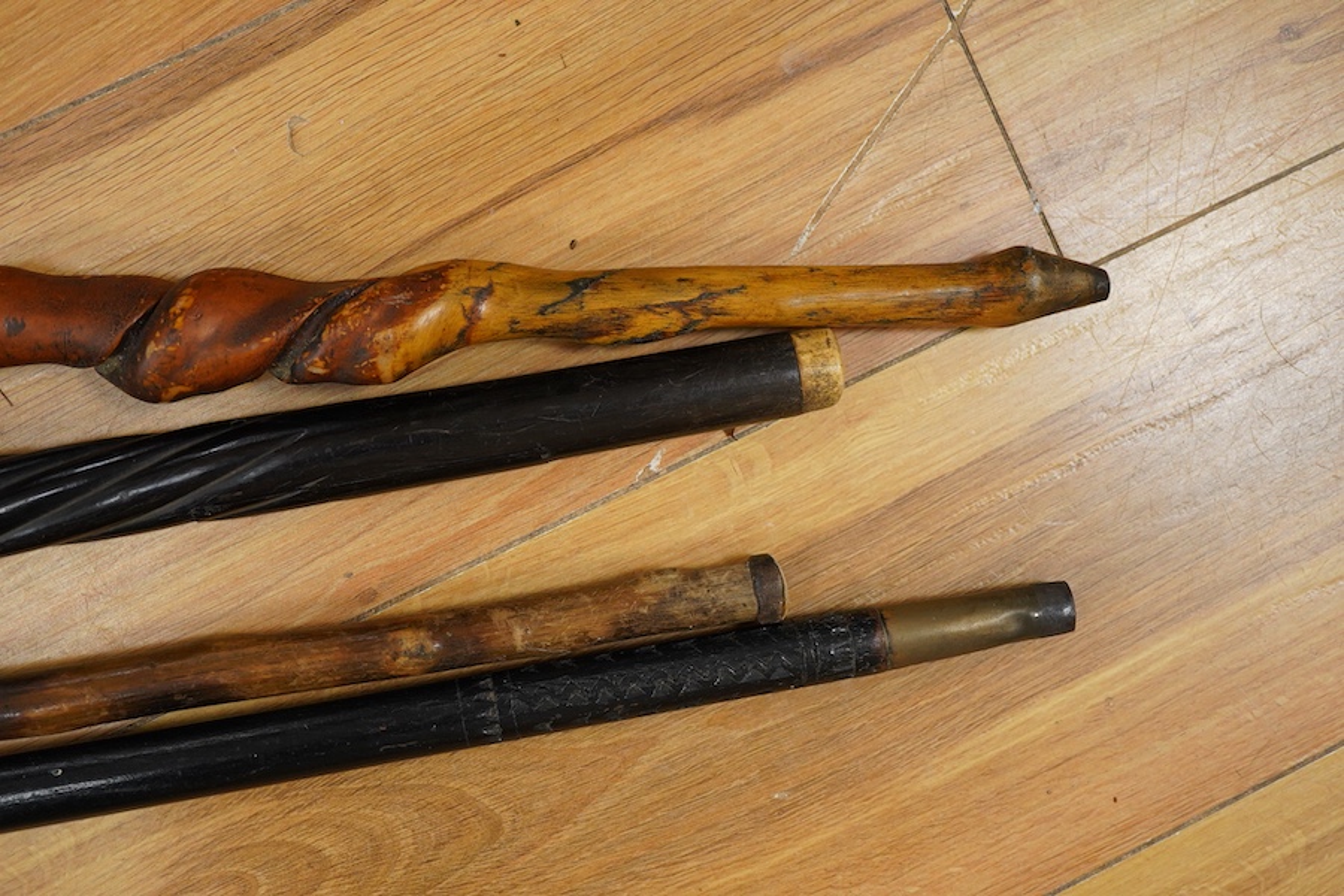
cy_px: 448
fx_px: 1680
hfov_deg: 43.6
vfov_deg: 29.9
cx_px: 672
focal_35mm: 45
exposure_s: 1/125
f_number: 3.5
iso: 1250
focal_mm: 30
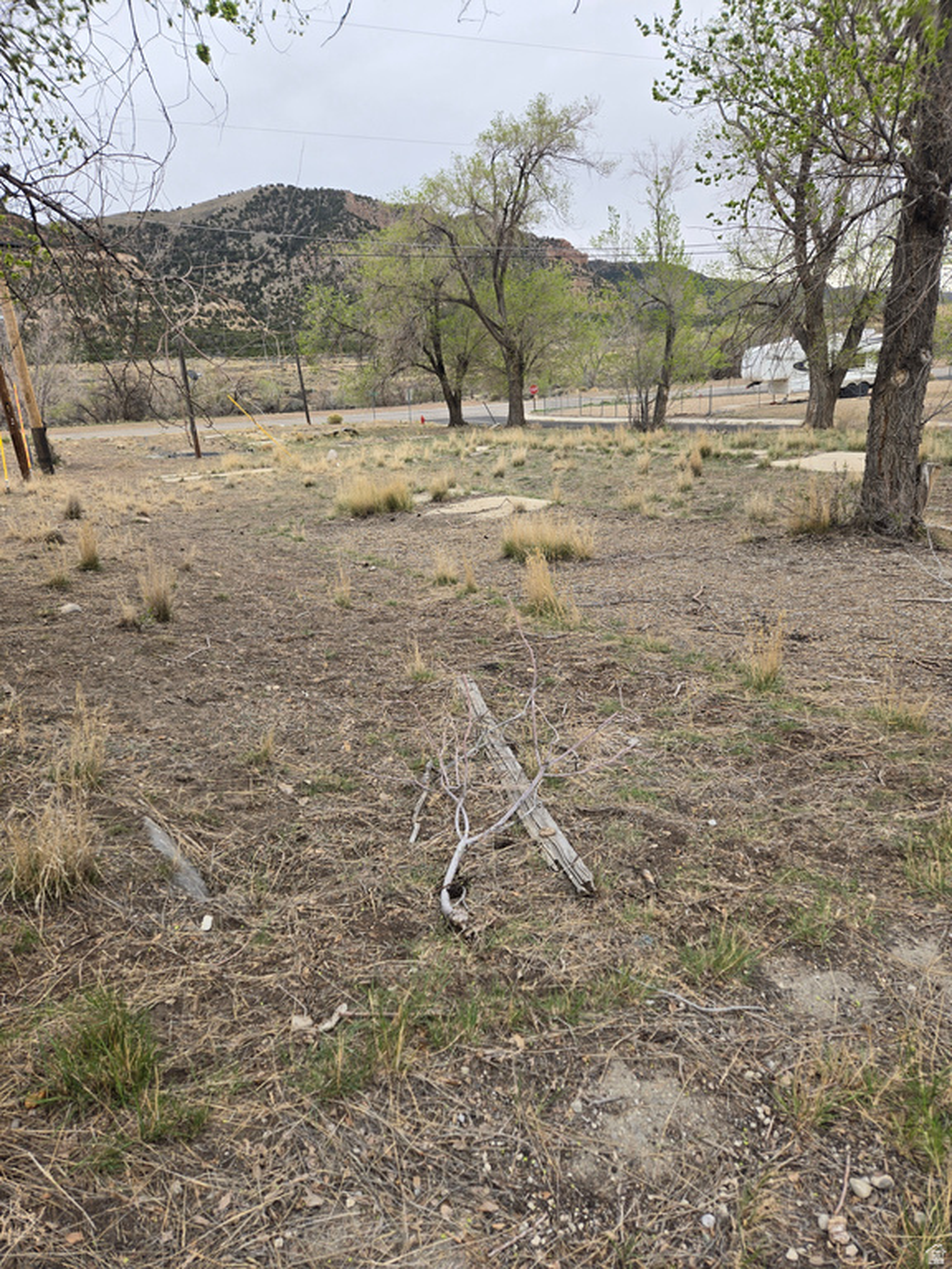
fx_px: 843
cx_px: 476
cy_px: 634
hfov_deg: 58.9
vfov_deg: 73.9
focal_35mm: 23
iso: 25
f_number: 1.8
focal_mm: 5.4
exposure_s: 1/607
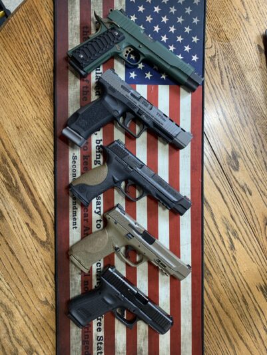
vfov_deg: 67.3
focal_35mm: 26
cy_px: 178
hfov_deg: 53.1
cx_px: 134
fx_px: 267
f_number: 1.8
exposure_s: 1/60
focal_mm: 4.25
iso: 250
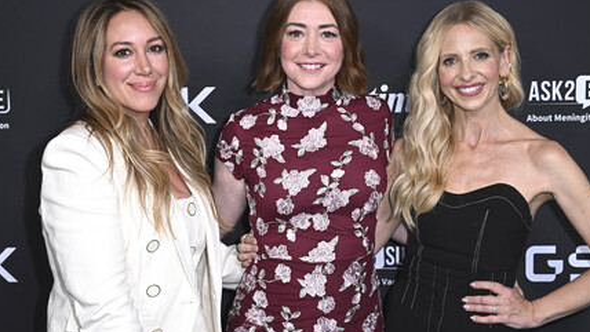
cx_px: 303
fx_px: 829
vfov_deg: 22.7
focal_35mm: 53
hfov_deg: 39.2
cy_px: 160
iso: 2000
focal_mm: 48
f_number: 6.3
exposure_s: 1/200
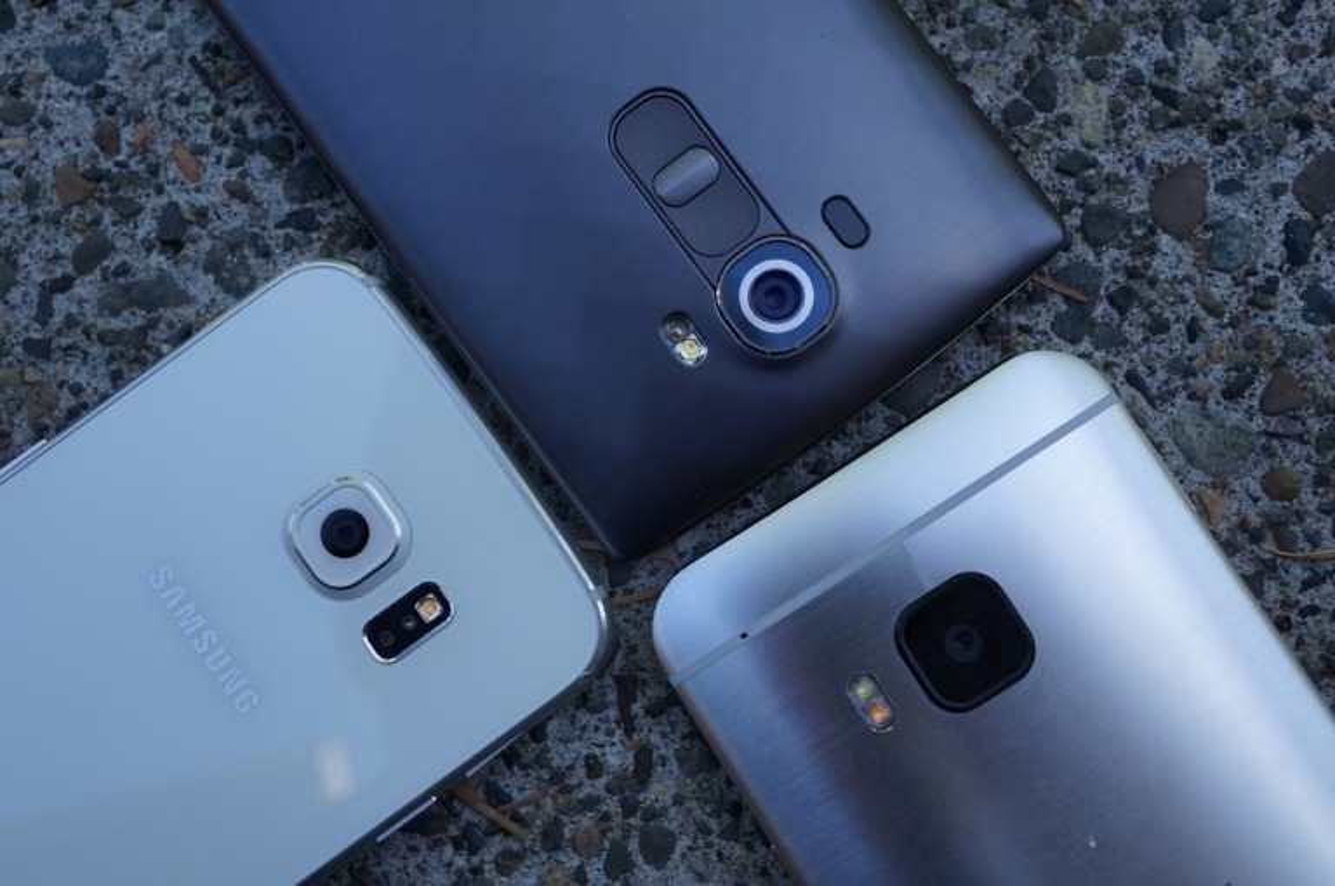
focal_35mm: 45
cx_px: 668
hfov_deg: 43.7
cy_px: 443
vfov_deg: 29.8
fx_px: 1667
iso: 100
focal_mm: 30
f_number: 7.1
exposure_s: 1/100
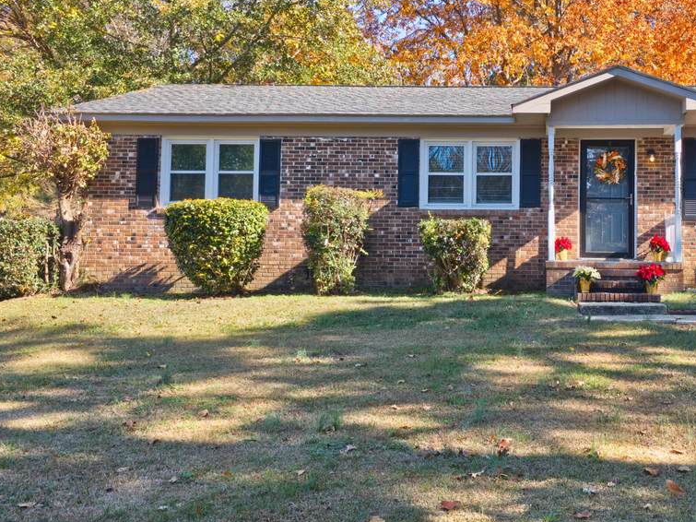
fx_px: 784
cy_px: 199
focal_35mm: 39
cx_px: 501
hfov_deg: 46.5
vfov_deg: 36.6
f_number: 1.7
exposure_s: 1/1500
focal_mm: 6.3
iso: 80
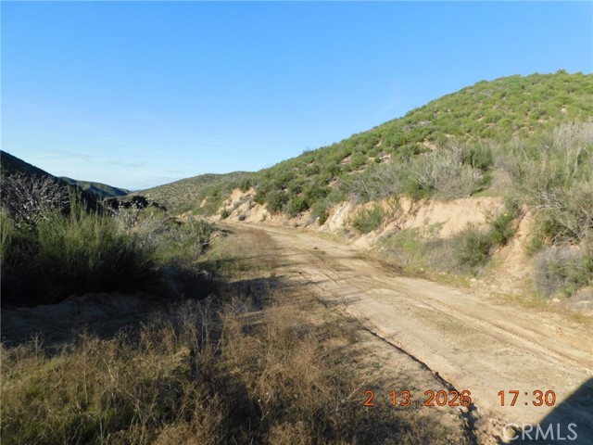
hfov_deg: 73.9
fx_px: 394
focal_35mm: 23
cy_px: 222
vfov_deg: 58.9
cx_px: 296
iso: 125
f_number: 3
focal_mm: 4
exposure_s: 1/1000
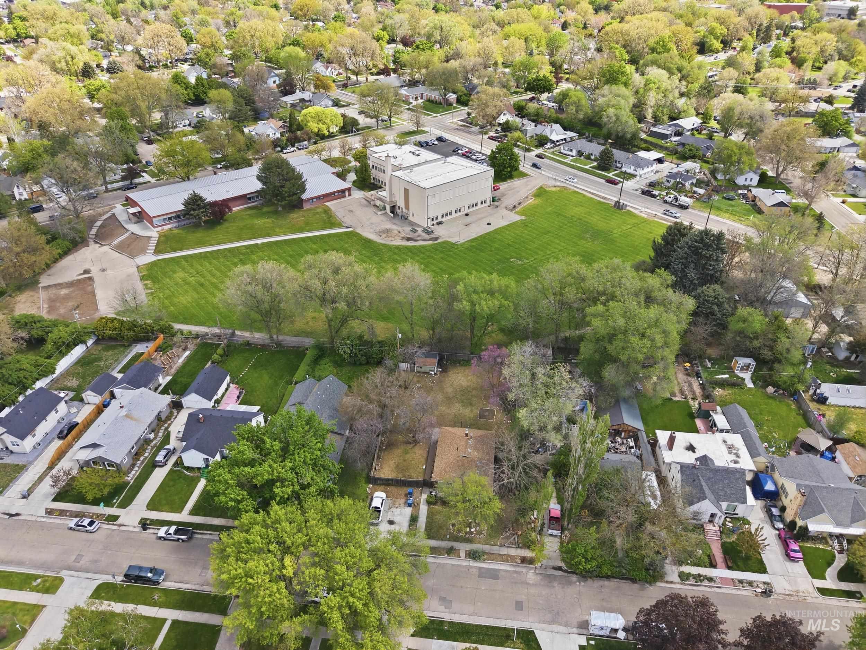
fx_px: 600
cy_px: 325
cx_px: 433
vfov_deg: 56.8
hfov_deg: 71.6
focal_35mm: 24
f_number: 1.8
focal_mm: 8.7
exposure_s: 1/1000
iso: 100
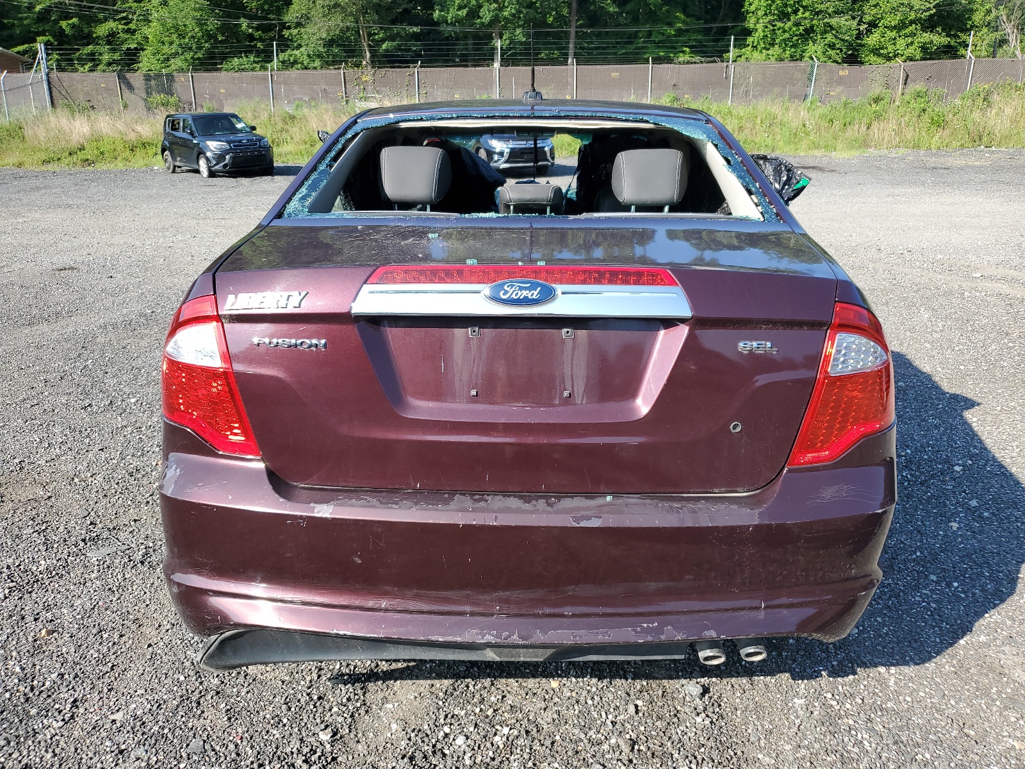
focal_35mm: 26
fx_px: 770
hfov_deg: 67.3
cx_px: 512
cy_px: 384
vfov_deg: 53.1
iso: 50
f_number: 1.5
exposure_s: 1/1111
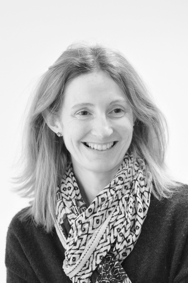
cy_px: 142
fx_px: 1001
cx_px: 94
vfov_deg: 16.1
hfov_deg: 10.7
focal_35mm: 128
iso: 1000
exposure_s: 1/200
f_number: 3.2
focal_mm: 85
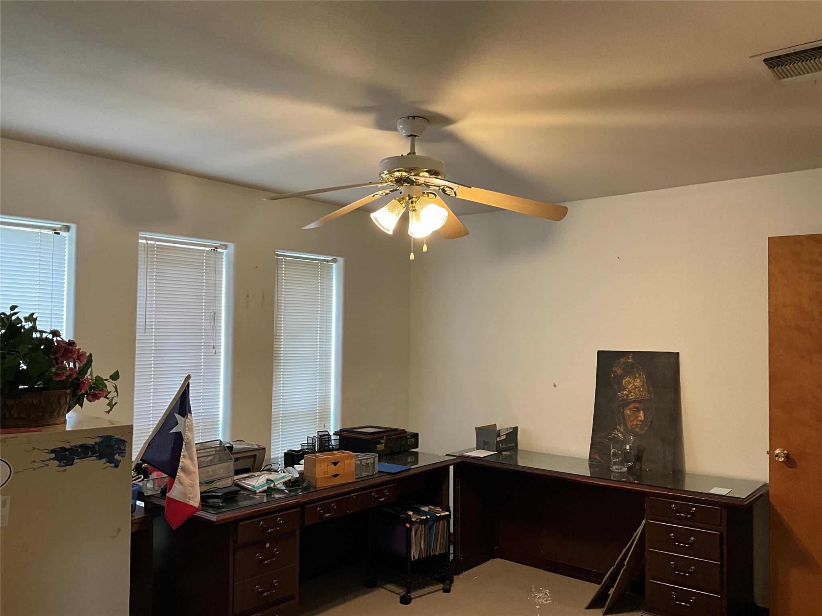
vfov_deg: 48.2
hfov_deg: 61.7
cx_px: 411
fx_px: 689
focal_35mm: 29
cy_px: 308
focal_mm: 3
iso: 80
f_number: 1.8
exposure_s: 1/60
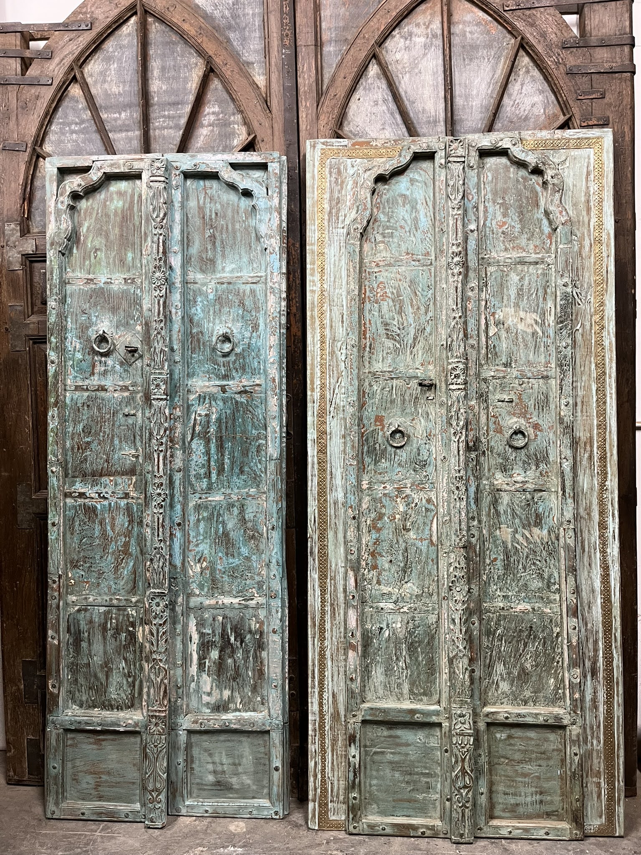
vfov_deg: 67.3
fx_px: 642
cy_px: 428
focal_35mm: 26
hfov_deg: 53.1
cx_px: 320
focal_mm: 5.1
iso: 400
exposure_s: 1/60
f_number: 1.6
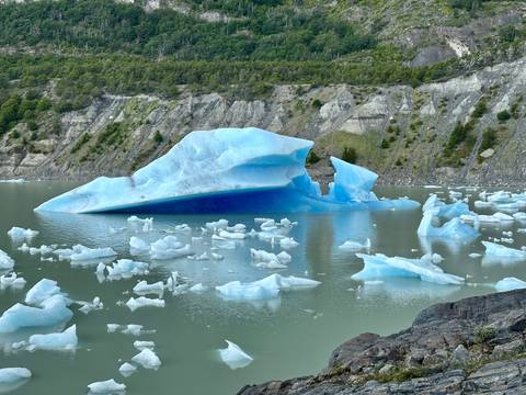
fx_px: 729
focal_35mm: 48
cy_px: 198
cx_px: 263
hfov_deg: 39.7
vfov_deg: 30.3
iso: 64
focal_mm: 6.86
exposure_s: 1/1497
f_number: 1.78
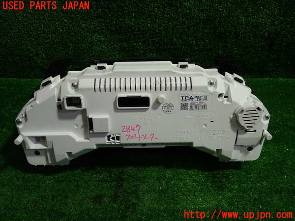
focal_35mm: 30
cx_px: 148
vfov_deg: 46.8
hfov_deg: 60.0
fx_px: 256
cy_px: 110
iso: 125
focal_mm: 5.4
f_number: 2.3
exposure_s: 1/60
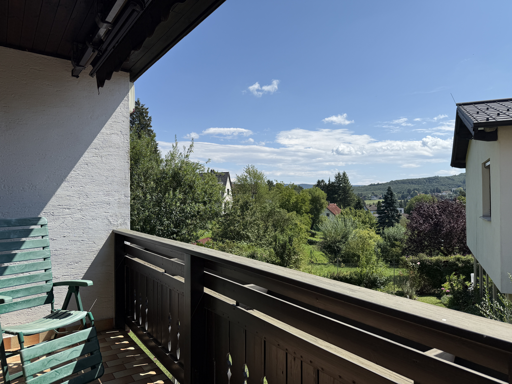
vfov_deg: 56.8
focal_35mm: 24
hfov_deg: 71.6
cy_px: 192
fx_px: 355
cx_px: 256
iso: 80
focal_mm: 6.76
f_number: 1.78
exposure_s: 1/5714
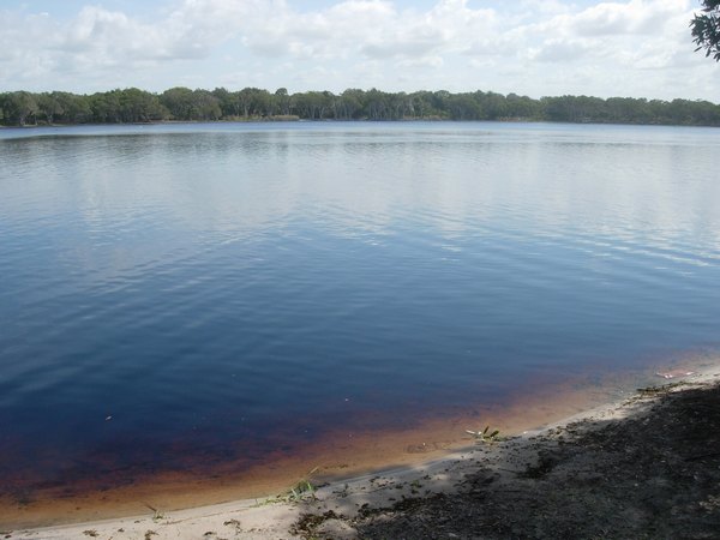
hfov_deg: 49.0
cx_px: 360
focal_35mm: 38
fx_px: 790
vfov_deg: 37.7
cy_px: 270
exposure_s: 1/745
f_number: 4.8
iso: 79
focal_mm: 7.8
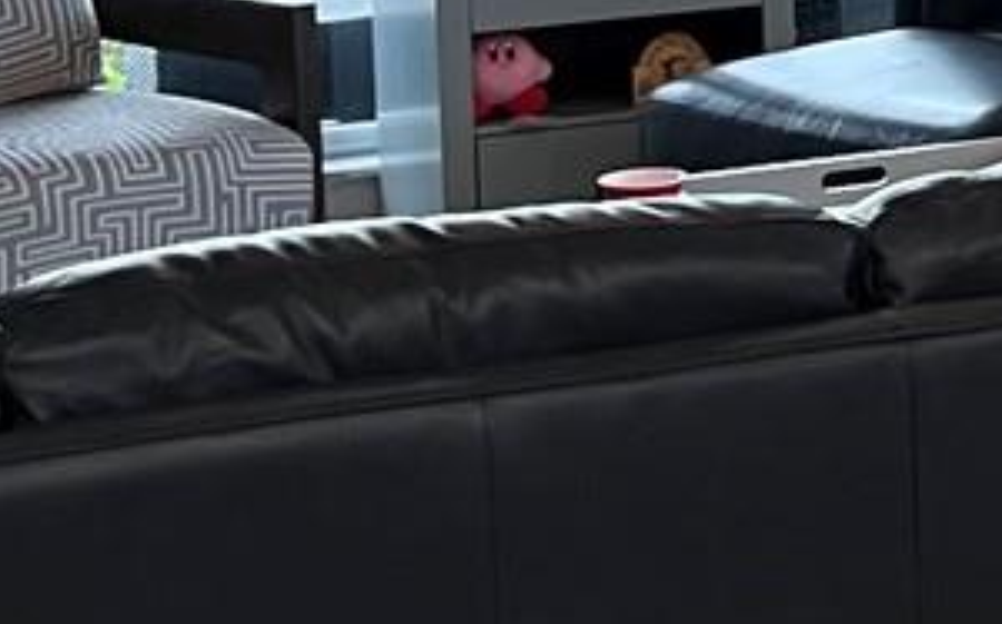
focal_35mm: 147
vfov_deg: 8.7
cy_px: -327
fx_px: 4011
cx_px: 1804
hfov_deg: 12.9
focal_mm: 5.7
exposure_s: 1/60
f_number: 1.5
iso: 100
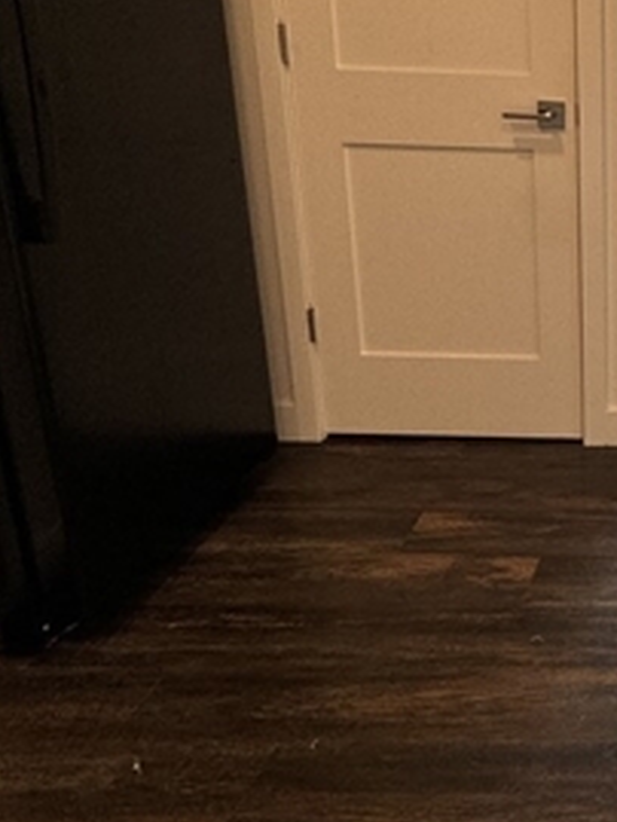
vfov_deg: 45.6
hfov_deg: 28.8
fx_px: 950
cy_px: 232
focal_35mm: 40
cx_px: 816
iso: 100
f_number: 2.2
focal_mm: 2.22
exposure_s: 1/120
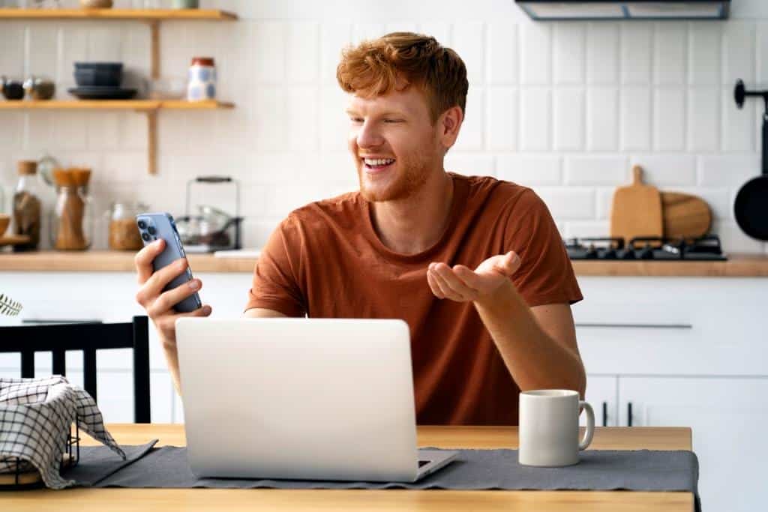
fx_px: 1685
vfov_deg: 17.3
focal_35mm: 79
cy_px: 256
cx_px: 384
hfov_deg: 25.7
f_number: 4
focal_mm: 79
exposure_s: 1/160
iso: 250
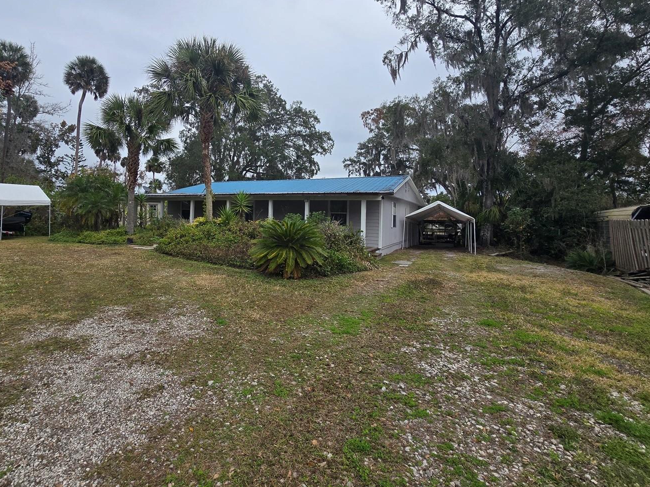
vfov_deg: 77.4
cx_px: 293
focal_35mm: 16
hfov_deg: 94.2
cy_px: 201
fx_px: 300
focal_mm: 2.2
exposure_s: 1/1472
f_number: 2.2
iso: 50
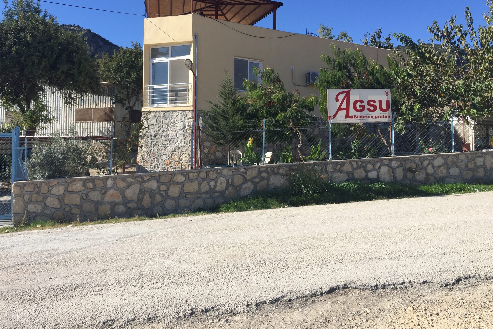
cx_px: 248
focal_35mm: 31
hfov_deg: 60.3
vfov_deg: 42.2
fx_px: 425
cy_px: 142
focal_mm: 4.15
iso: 32
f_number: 2.2
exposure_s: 1/1582
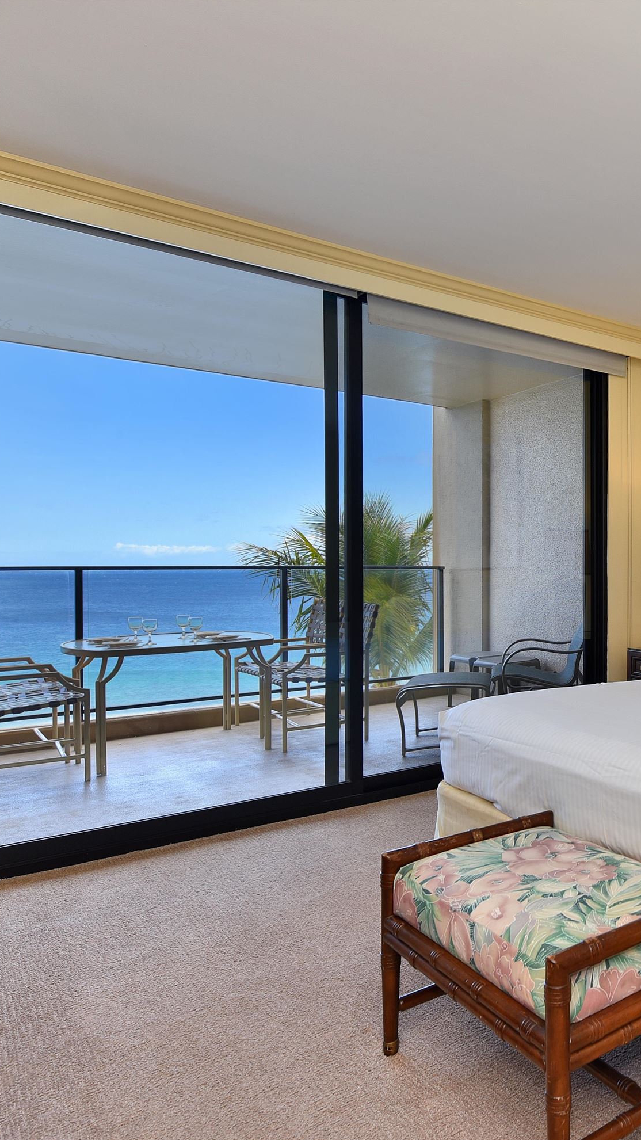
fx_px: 786
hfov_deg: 38.0
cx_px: 682
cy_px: 587
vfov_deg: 71.9
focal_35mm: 26
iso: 640
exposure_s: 1/60
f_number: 16
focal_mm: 16
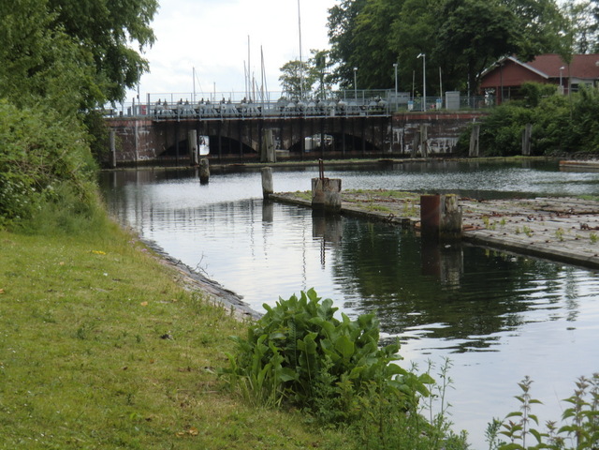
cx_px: 300
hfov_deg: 25.7
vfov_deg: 19.4
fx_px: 1315
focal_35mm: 76
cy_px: 225
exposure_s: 1/250
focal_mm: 13.6
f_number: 4.6
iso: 64
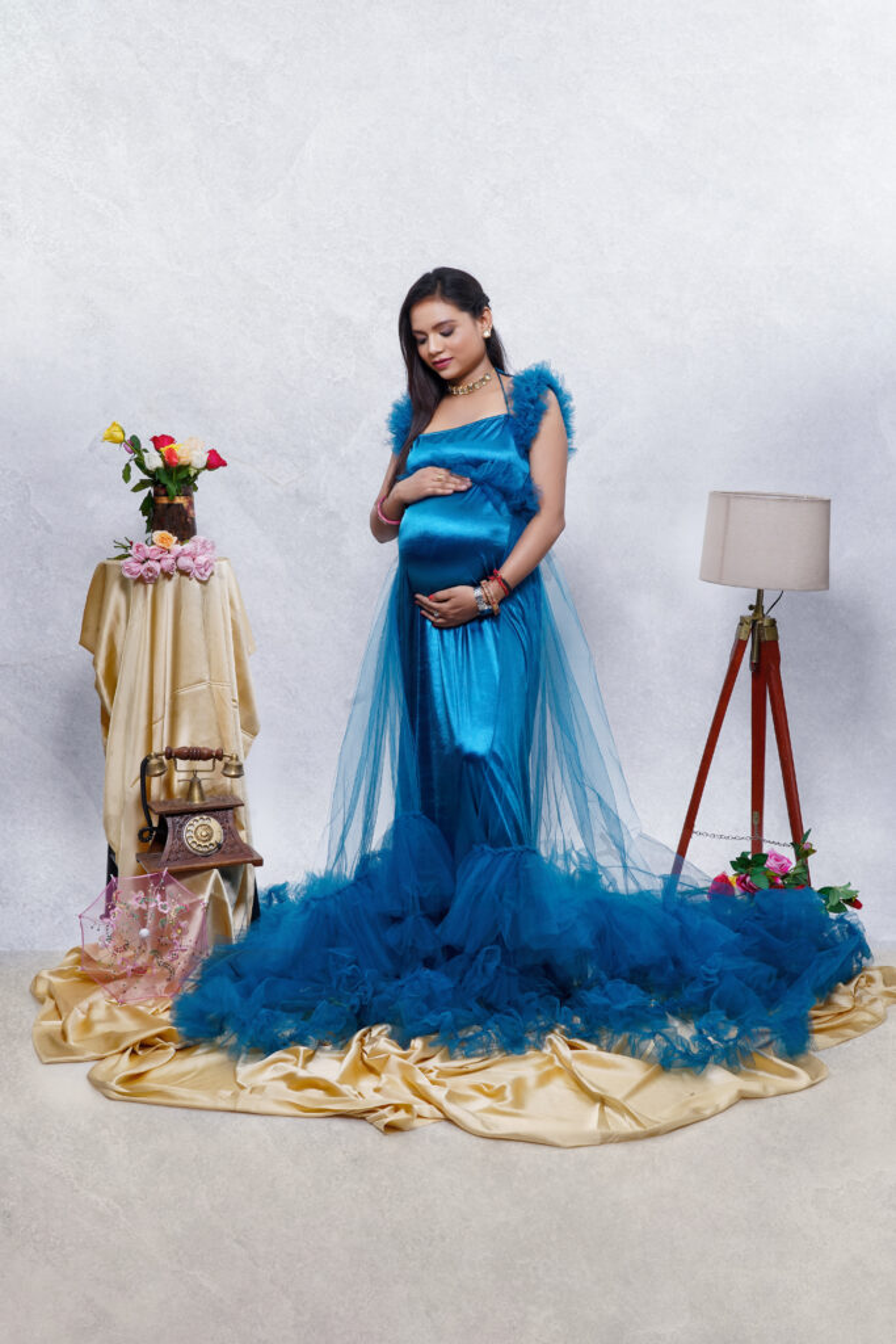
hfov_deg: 34.2
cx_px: 448
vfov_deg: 49.5
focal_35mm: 39
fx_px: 1455
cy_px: 672
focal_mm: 39
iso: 100
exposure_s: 1/125
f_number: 13
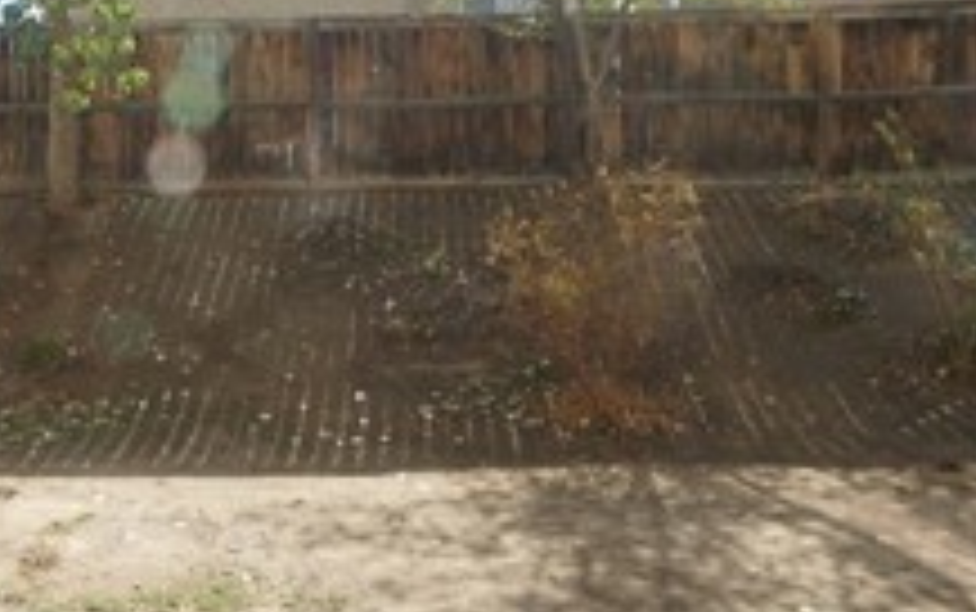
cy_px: 241
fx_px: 1278
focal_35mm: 48
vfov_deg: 26.9
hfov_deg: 39.7
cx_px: 157
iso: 100
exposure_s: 1/100
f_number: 10
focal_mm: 16
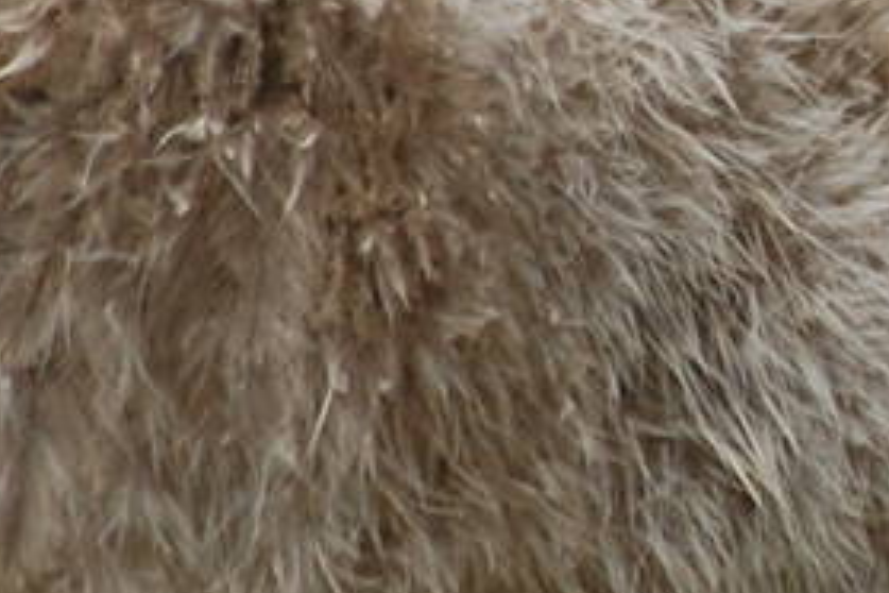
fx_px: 42446
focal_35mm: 1719
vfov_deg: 0.8
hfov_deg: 1.2
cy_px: -108
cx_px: 1580
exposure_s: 1/500
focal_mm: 200
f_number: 5.6
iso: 400
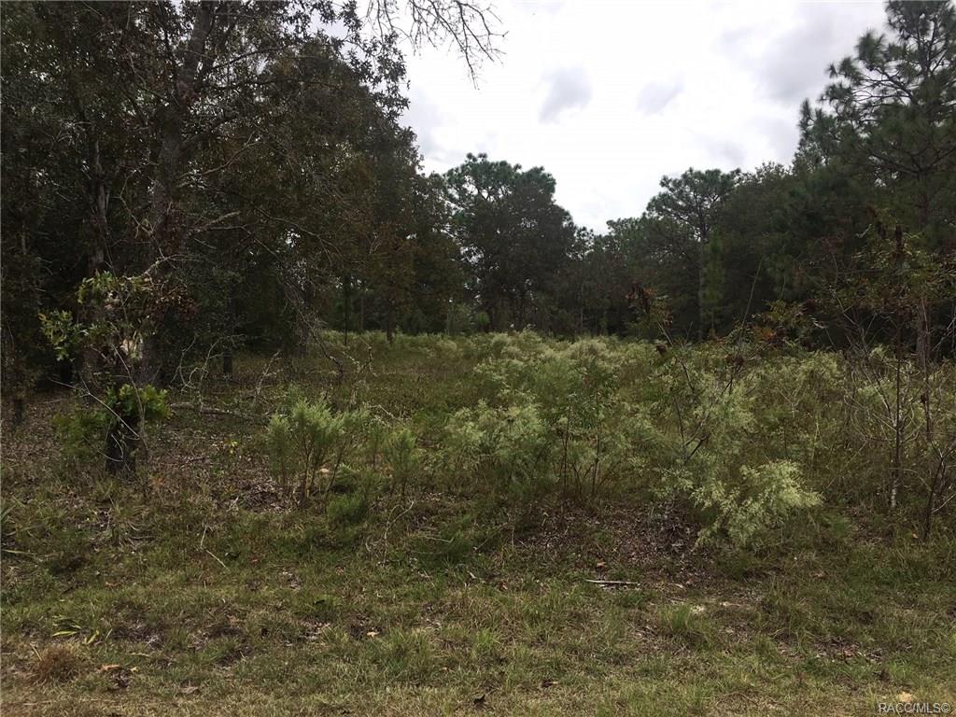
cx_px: 478
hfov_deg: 61.7
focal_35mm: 29
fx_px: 801
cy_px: 358
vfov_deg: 48.2
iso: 25
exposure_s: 1/298
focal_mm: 4.15
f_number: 2.2
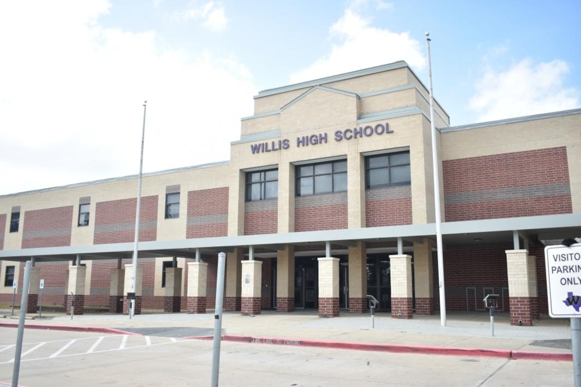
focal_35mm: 33
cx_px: 290
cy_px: 194
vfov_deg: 39.9
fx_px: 532
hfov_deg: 57.2
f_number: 3.8
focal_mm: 22
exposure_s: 1/320
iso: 100
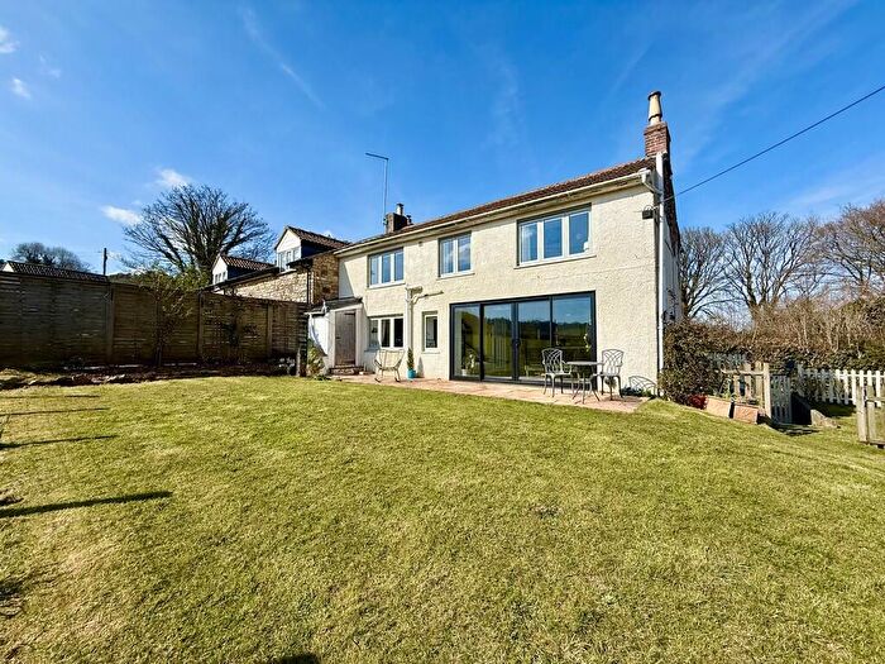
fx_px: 358
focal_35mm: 14
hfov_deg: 102.1
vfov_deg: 85.7
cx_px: 442
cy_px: 332
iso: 50
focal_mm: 2.22
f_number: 2.2
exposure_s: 1/3289
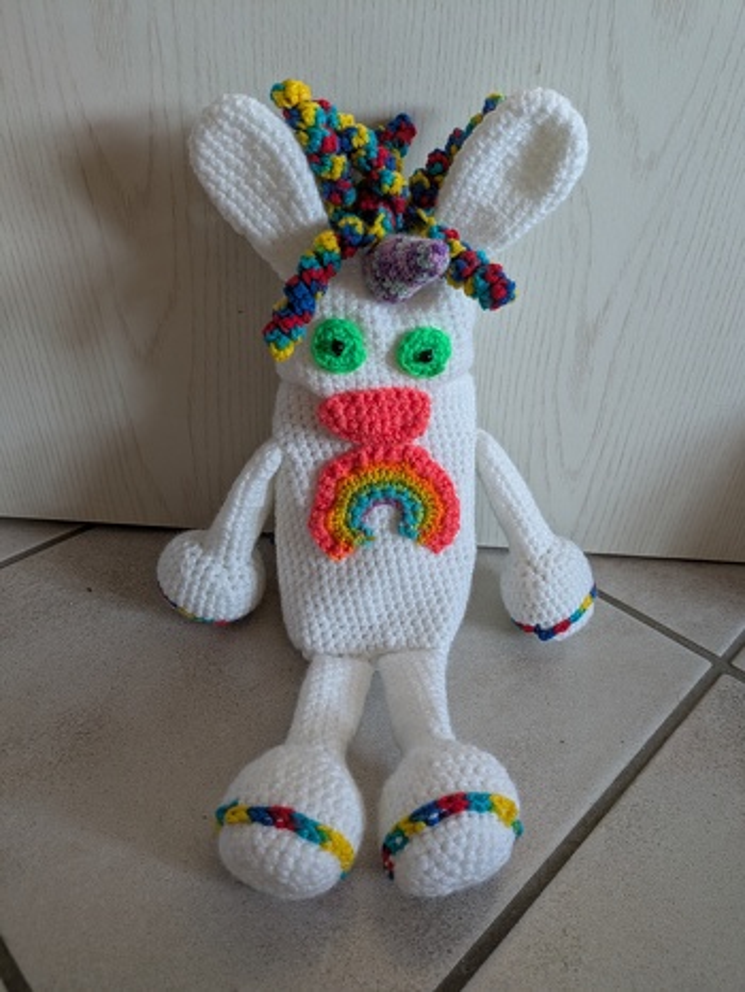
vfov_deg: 69.4
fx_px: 717
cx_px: 372
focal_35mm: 25
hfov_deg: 54.9
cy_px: 496
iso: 157
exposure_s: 1/24
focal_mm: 5.43
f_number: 1.89
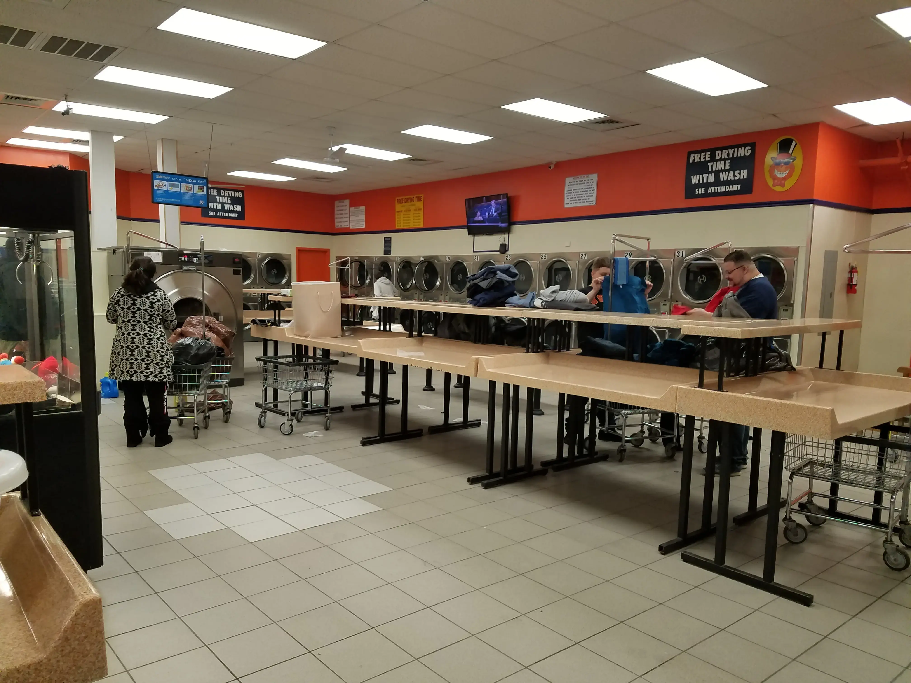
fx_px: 684
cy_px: 342
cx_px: 456
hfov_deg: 67.3
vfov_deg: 53.1
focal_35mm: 26
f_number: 1.7
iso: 200
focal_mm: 4.2
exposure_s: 1/120
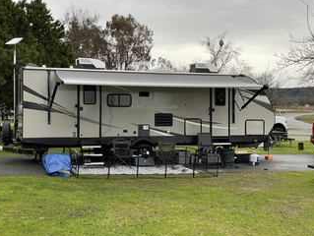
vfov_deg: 25.7
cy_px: 111
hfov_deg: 33.7
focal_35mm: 57
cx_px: 161
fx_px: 518
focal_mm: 6
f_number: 2
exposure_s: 1/99
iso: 25
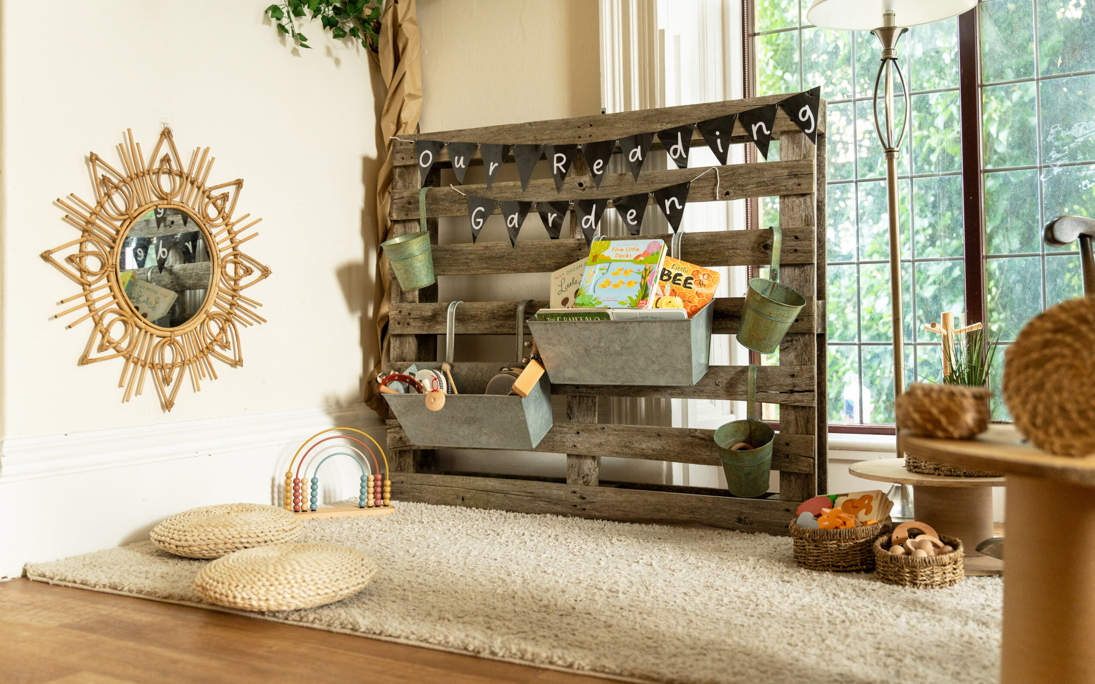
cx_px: 545
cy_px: 318
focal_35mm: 36
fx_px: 1063
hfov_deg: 54.5
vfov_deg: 35.7
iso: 800
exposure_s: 1/125
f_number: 3.2
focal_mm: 34.6
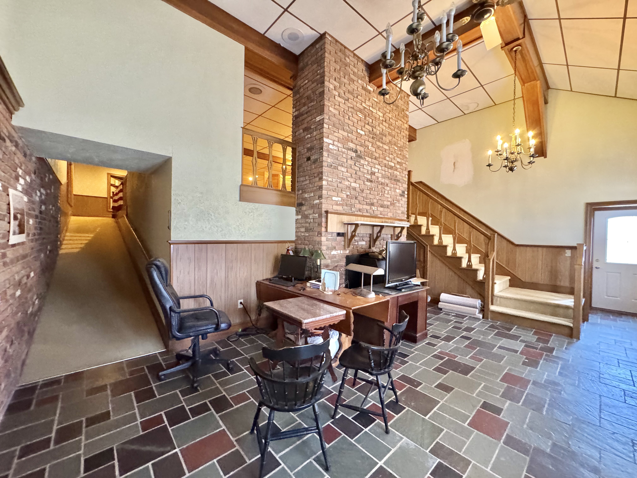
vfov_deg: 85.7
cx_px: 318
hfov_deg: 102.1
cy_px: 239
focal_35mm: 14
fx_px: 258
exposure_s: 1/60
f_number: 2.2
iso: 1000
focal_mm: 2.22
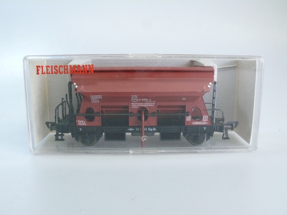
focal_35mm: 35
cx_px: 144
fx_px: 290
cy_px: 108
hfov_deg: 52.6
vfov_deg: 40.7
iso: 400
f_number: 6.3
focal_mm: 7.4
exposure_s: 1/50
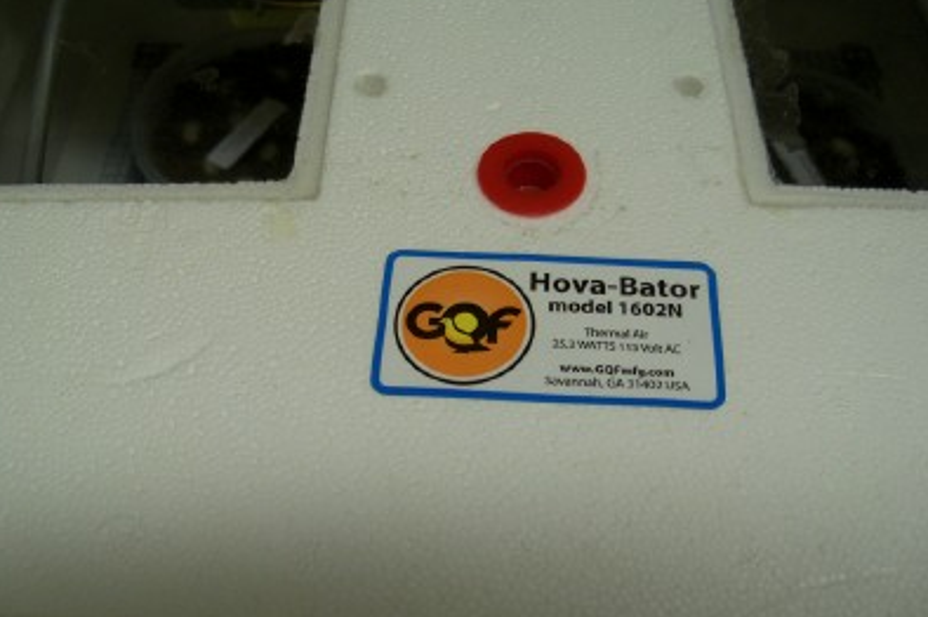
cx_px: 464
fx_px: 953
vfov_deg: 35.9
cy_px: 337
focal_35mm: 37
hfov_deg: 51.9
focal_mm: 6.2
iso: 100
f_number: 3.5
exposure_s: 1/40
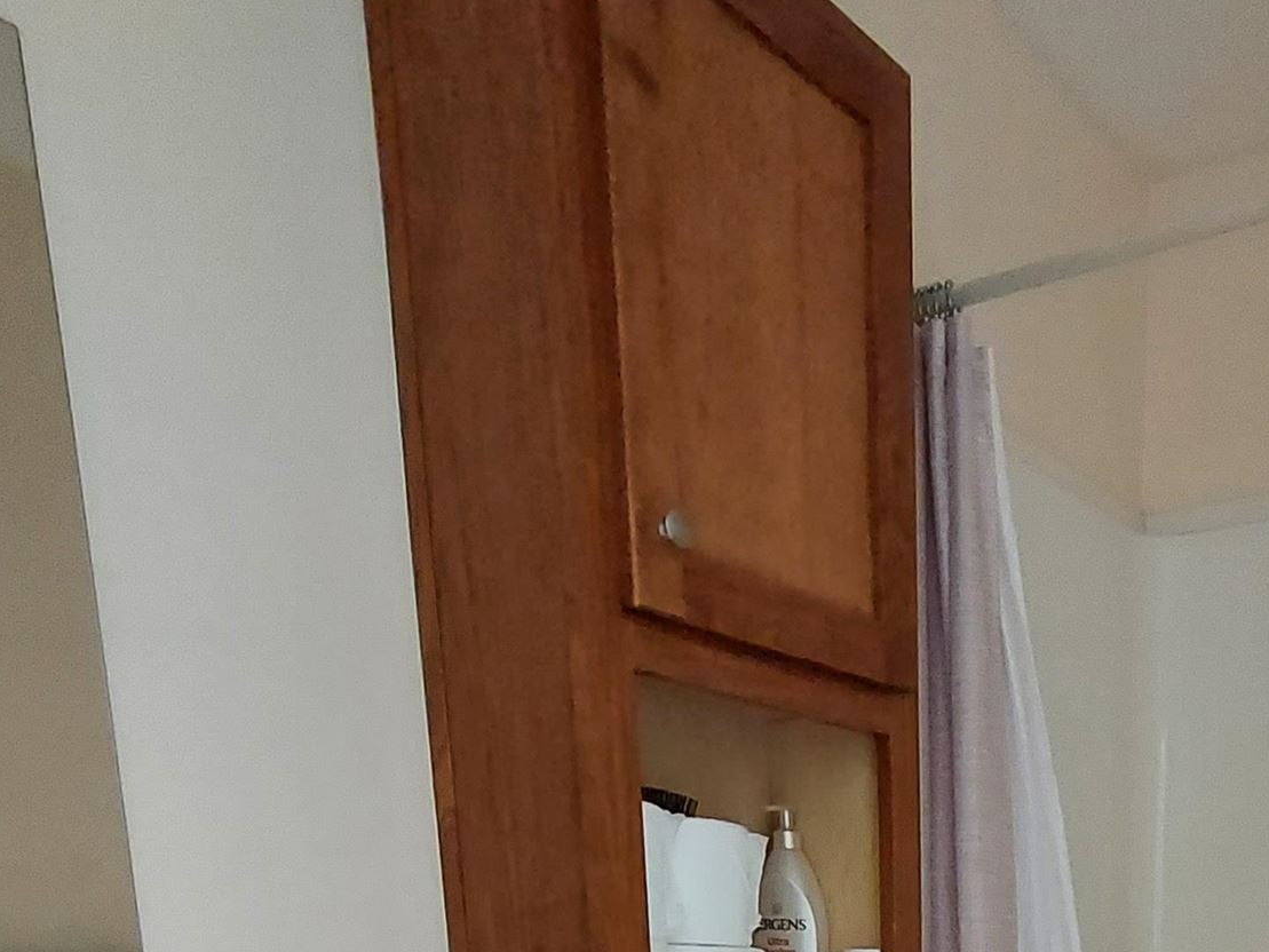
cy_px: 1291
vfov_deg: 30.0
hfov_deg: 48.1
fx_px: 1320
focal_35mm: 36
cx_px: 1041
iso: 400
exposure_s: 1/24
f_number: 2.2
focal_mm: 1.74
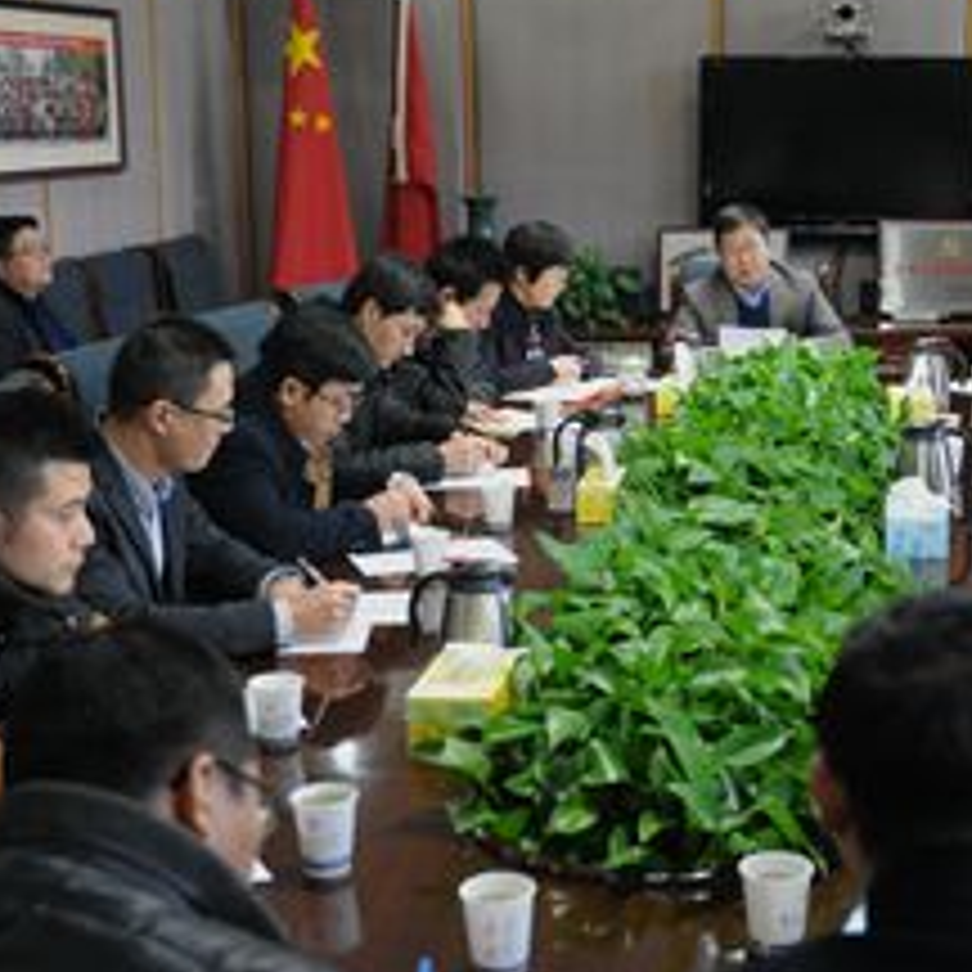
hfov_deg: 27.9
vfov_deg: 28.2
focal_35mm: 61
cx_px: 670
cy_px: 466
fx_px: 1938
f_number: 2.8
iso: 3200
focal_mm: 31
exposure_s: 1/400
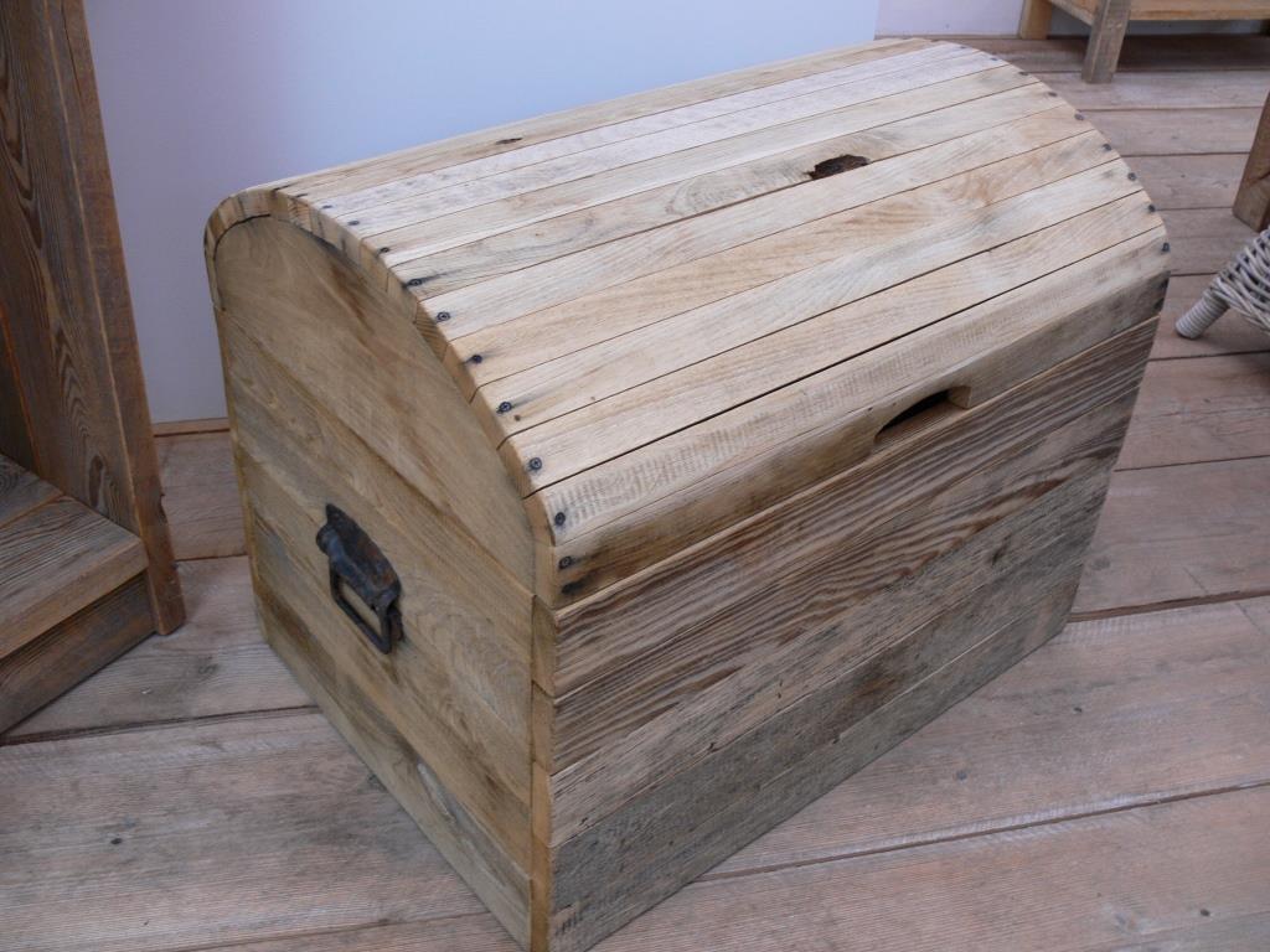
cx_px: 635
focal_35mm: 35
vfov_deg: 40.7
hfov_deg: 52.6
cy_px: 476
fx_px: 1284
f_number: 2.8
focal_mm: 7.4
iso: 125
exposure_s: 1/30
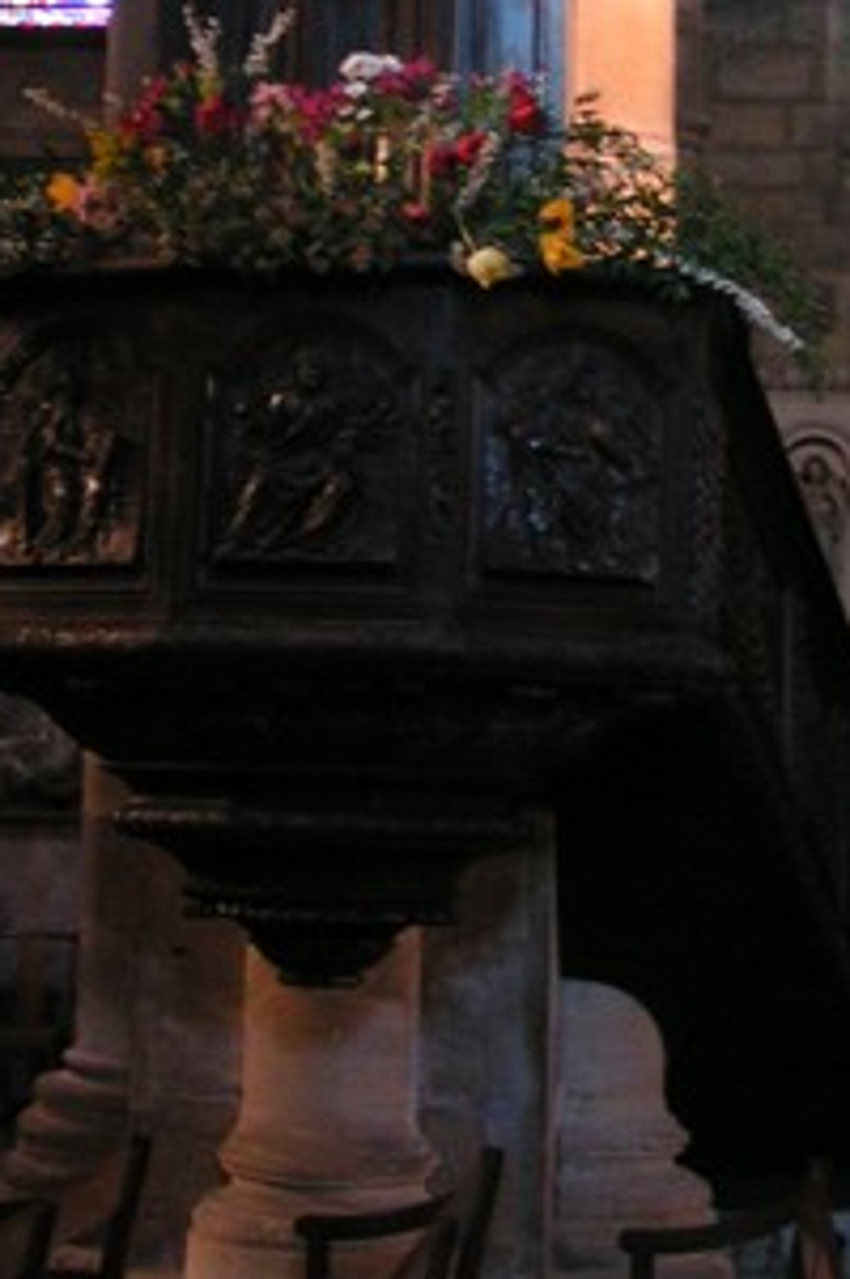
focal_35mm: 87
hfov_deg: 15.7
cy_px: 74
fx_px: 3088
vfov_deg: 22.7
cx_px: 450
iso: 200
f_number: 2.8
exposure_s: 1/2.5
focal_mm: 6.3
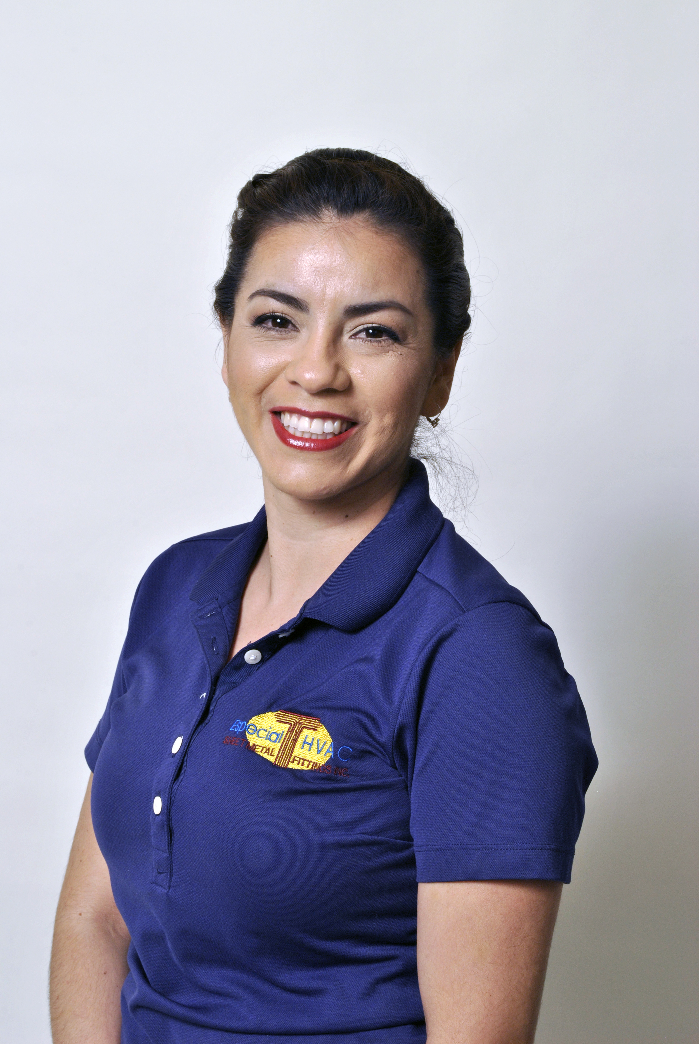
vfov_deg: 27.0
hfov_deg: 18.2
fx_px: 2178
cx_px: 350
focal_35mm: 75
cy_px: 522
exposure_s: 1/80
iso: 200
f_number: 14
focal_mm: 50
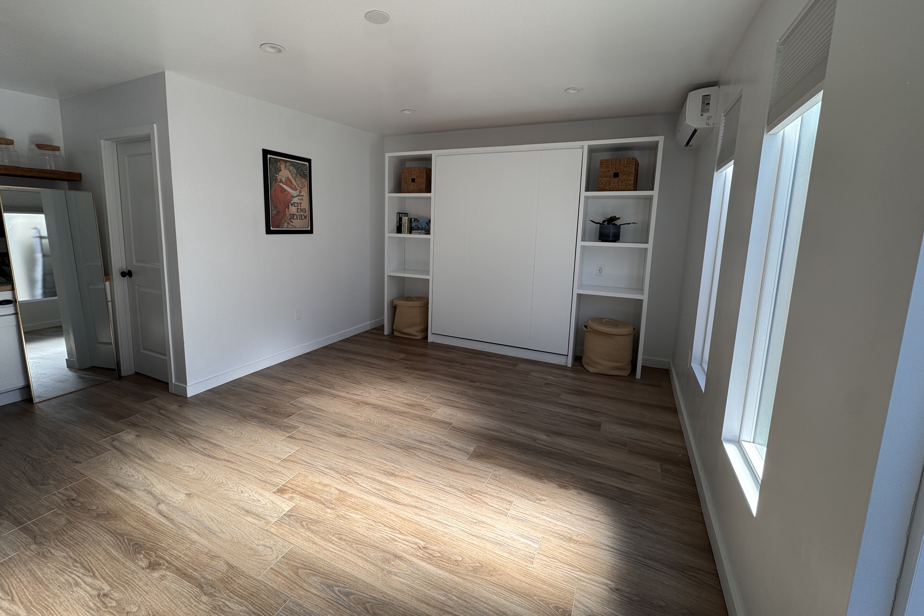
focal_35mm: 15
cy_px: 278
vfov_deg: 77.1
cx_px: 454
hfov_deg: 100.4
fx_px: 385
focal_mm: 2.22
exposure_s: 1/108
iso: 40
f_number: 2.2
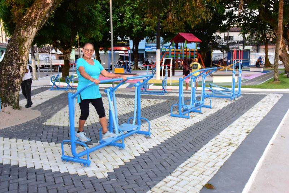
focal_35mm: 35
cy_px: 96
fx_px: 281
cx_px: 144
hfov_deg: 54.4
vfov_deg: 37.9
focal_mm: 35
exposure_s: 1/50
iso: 1600
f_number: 4.5
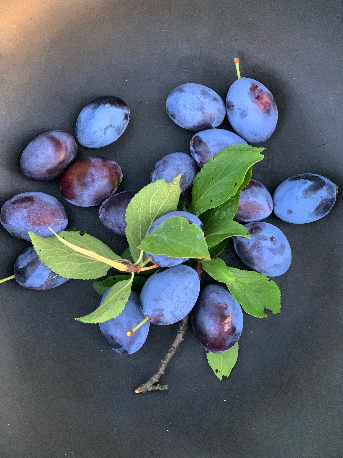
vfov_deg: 36.8
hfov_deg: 28.0
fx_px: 687
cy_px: 229
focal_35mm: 52
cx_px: 172
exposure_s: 1/49
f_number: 2.4
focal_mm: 6
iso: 400
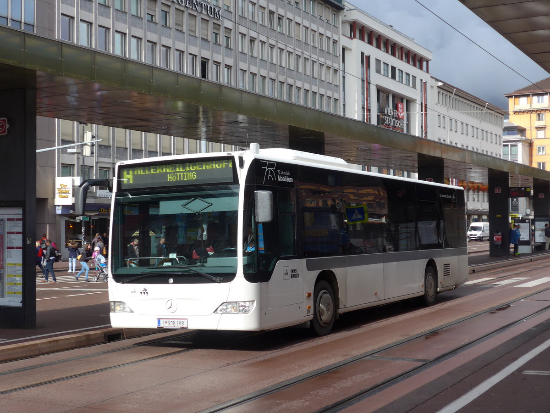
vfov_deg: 26.6
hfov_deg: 34.9
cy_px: 206
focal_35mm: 55
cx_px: 275
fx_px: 874
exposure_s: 1/640
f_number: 3.4
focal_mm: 11.3
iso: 80
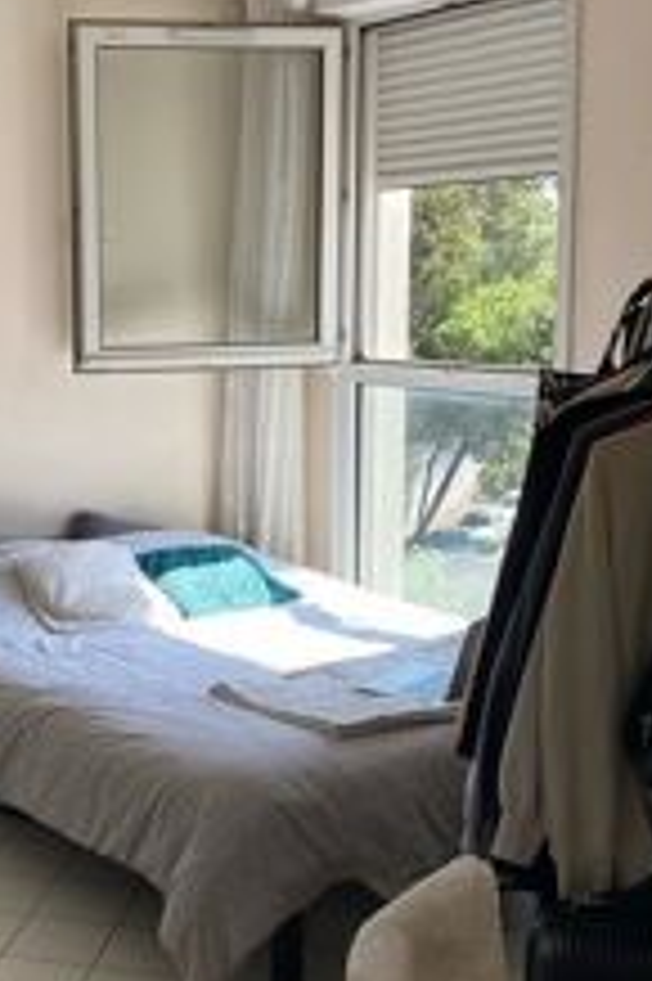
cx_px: 54
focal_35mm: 53
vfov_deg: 37.5
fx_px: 1442
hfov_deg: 24.7
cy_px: 484
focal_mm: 4.25
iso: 32
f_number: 1.8
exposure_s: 1/268
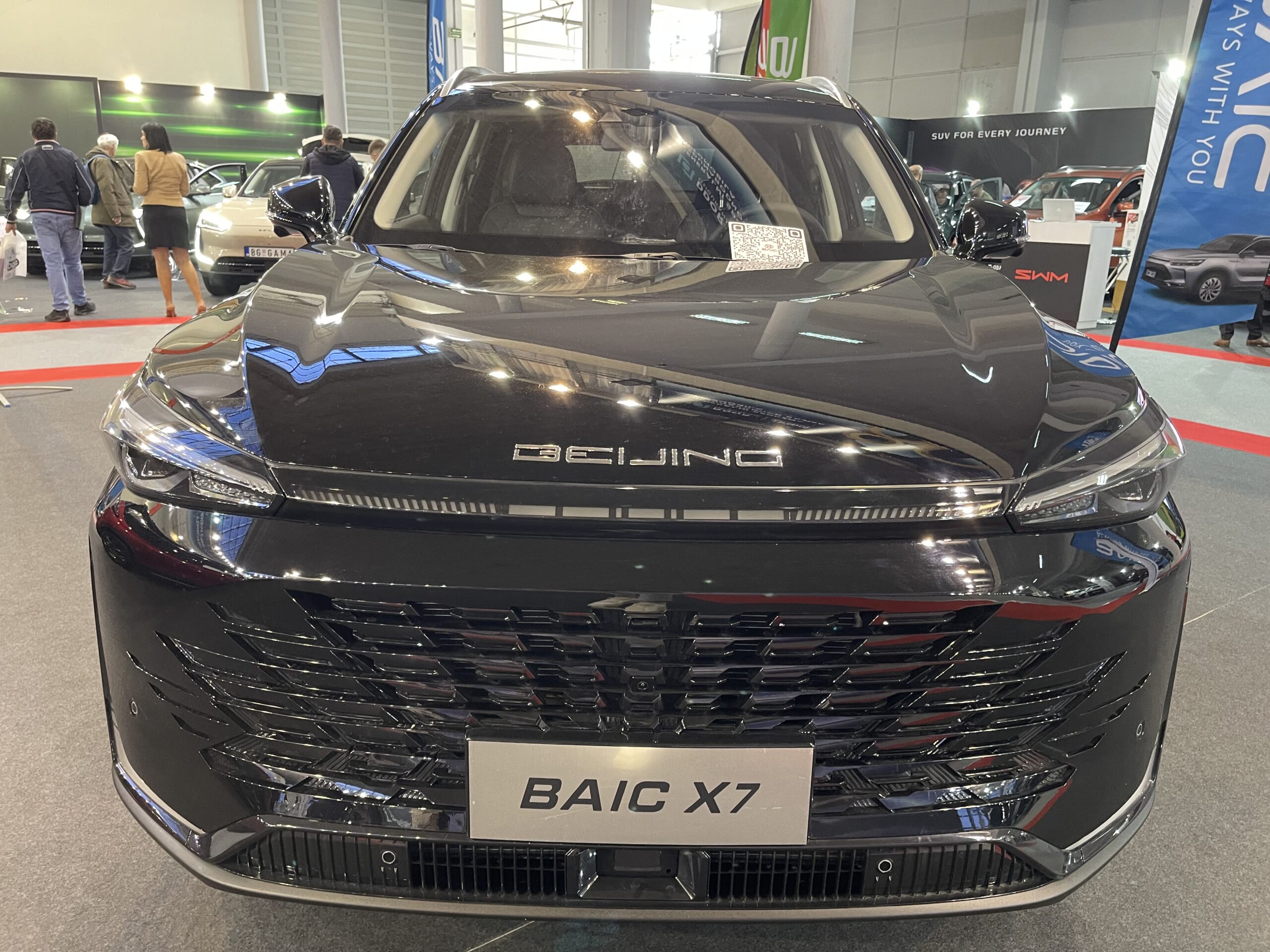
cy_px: 476
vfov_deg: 53.1
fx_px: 954
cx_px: 635
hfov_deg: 67.3
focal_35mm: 26
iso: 320
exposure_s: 1/50
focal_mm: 5.1
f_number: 1.6
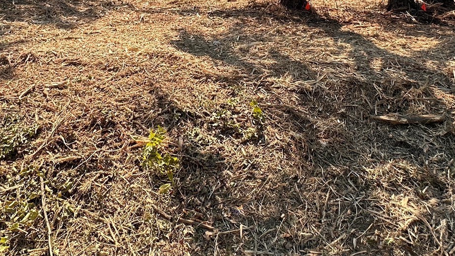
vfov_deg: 29.7
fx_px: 410
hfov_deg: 57.7
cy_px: -51
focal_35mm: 34
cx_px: 190
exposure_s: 1/868
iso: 40
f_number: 2.2
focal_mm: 2.22
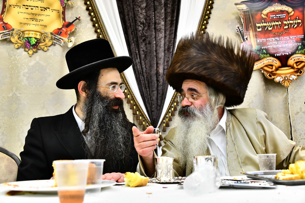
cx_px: 152
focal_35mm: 44
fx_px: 373
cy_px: 102
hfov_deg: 44.5
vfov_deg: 30.5
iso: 3200
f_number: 5.6
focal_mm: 44
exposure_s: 1/100
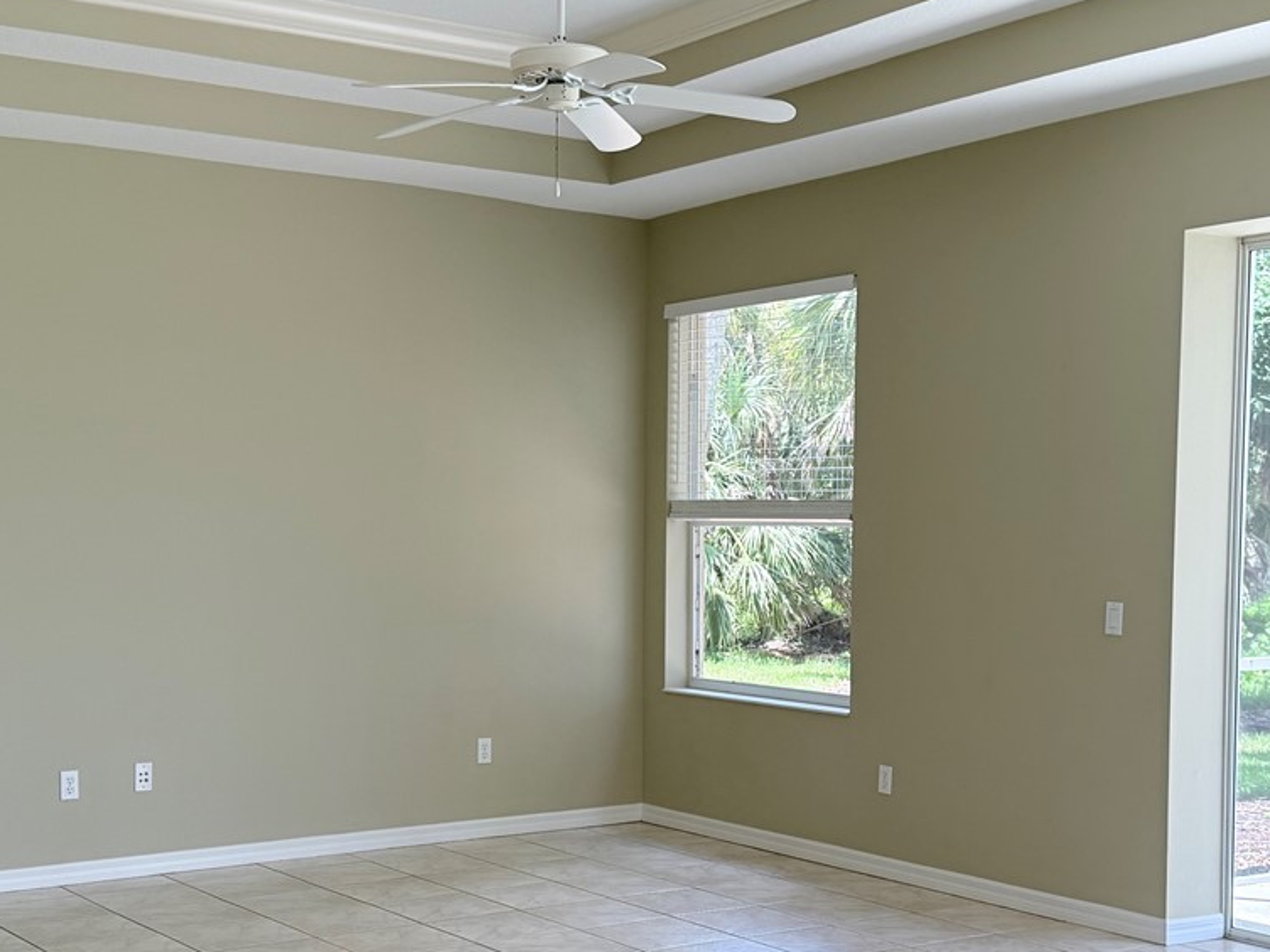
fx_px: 1871
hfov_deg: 37.5
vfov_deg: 28.4
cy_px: 644
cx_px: 616
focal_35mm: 51
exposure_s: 1/228
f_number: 1.78
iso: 100
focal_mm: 6.76
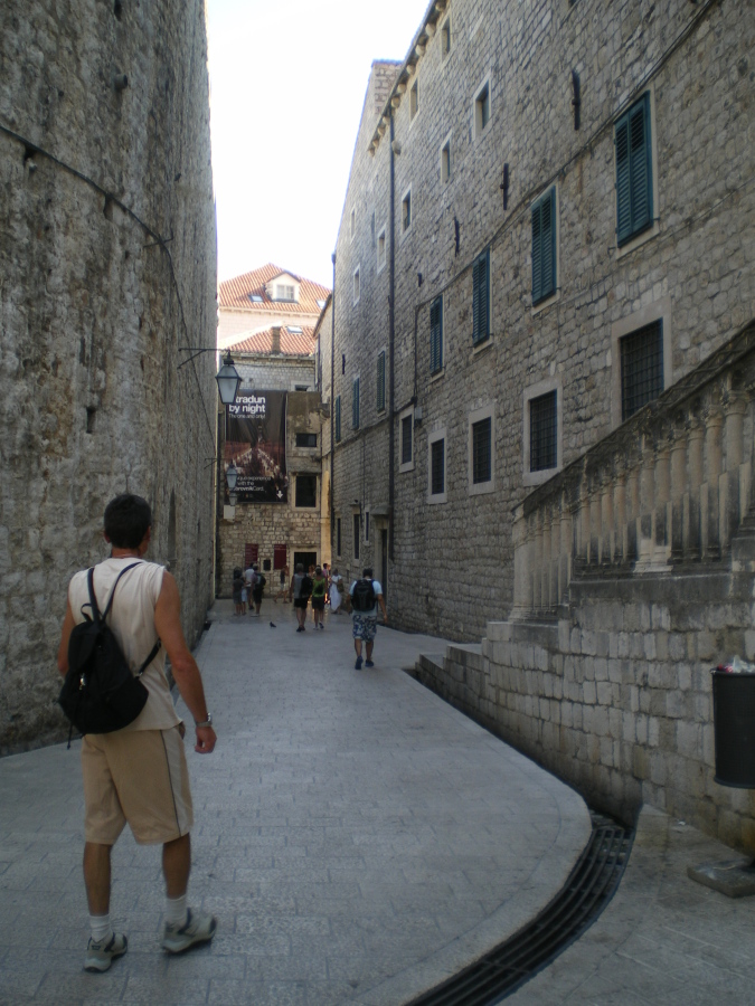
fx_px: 1047
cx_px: 378
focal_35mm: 36
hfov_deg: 39.7
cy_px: 503
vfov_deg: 51.4
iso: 50
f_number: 3.1
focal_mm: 6.3
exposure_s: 1/160
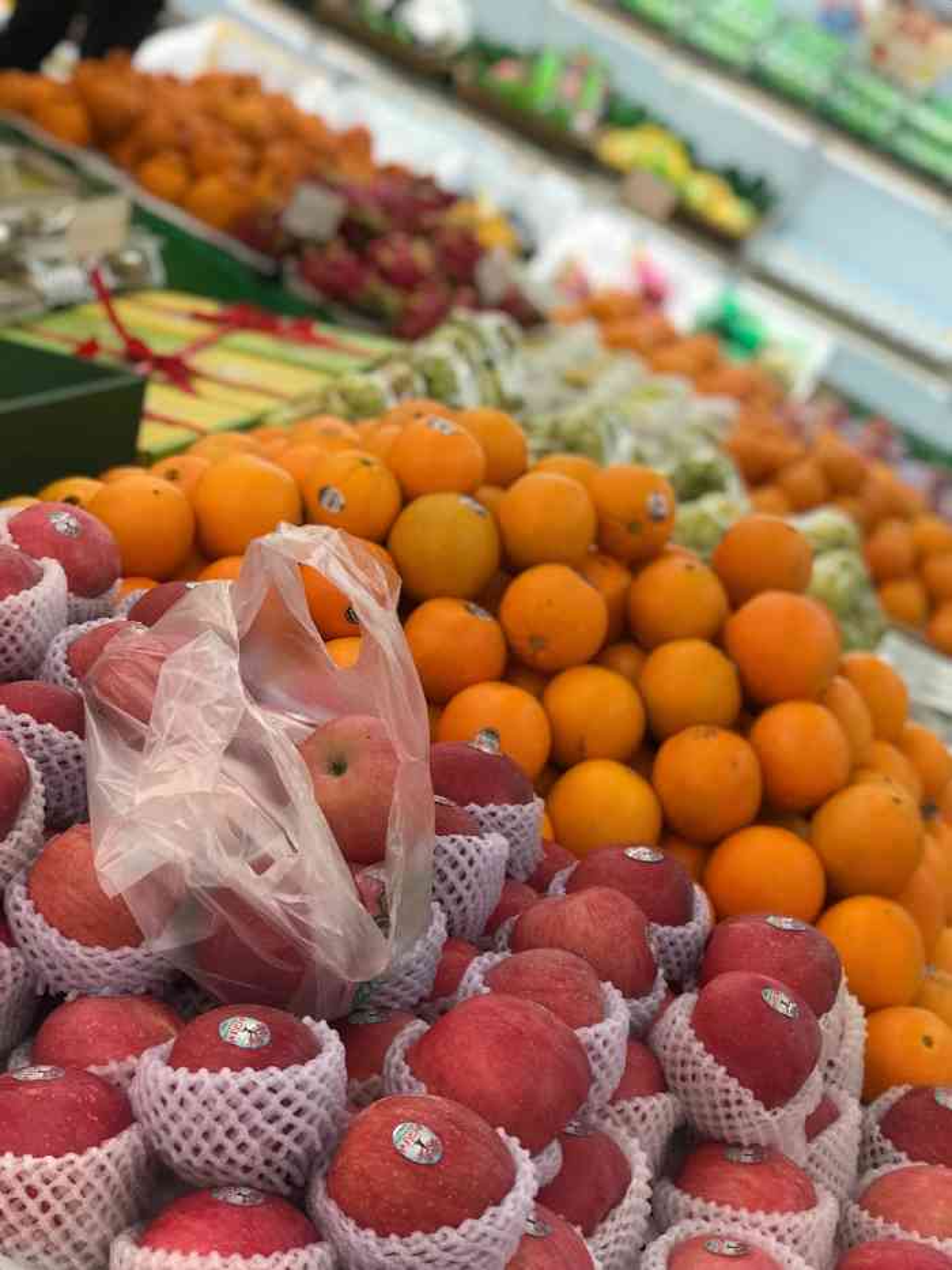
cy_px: 635
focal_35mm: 57
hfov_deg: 25.7
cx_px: 476
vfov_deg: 33.8
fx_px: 2090
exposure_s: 1/50
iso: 50
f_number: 2.8
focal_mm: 6.6
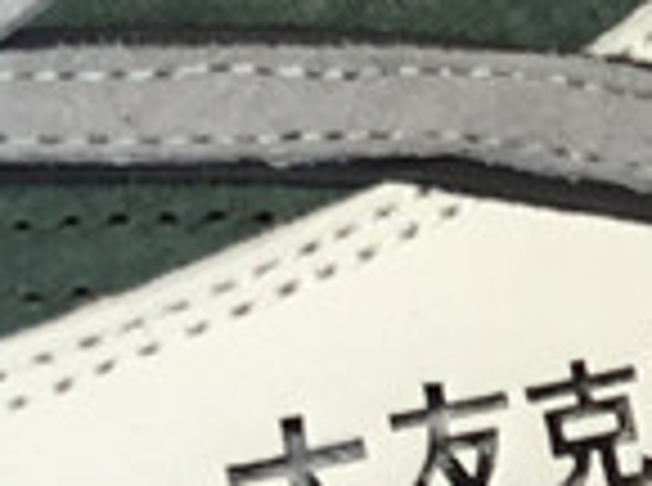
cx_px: 931
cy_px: 173
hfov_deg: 10.0
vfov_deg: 7.7
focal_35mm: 193
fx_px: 3626
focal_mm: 3.3
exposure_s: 1/433
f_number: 2.4
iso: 25
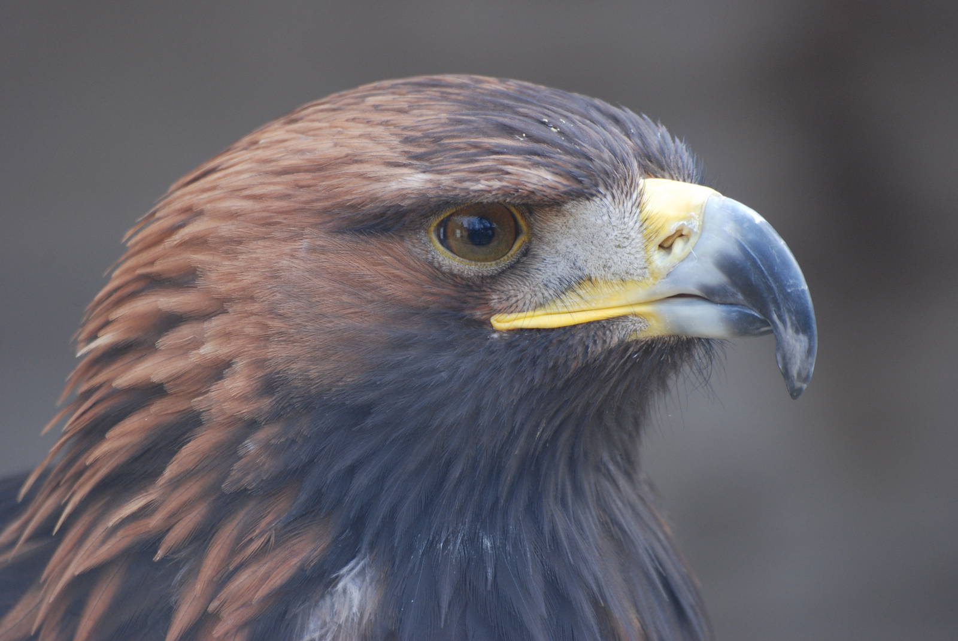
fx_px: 11989
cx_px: 479
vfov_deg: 3.1
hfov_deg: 4.6
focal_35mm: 450
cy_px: 320
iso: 400
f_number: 5.6
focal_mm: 300
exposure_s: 1/125
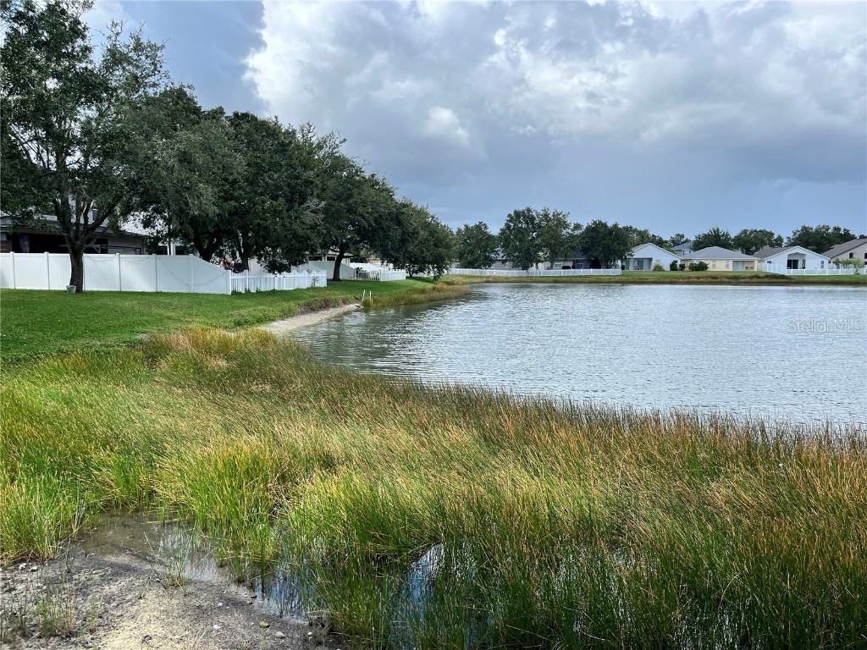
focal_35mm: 26
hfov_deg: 67.3
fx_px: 651
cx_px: 434
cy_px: 325
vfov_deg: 53.1
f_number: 1.6
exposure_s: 1/2899
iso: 50
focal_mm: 5.1
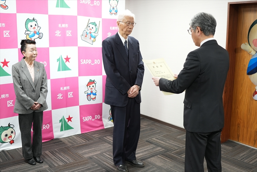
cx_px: 128
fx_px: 264
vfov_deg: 36.0
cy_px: 86
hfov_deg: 51.9
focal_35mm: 37
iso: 250
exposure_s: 1/40
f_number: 2.8
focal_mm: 25
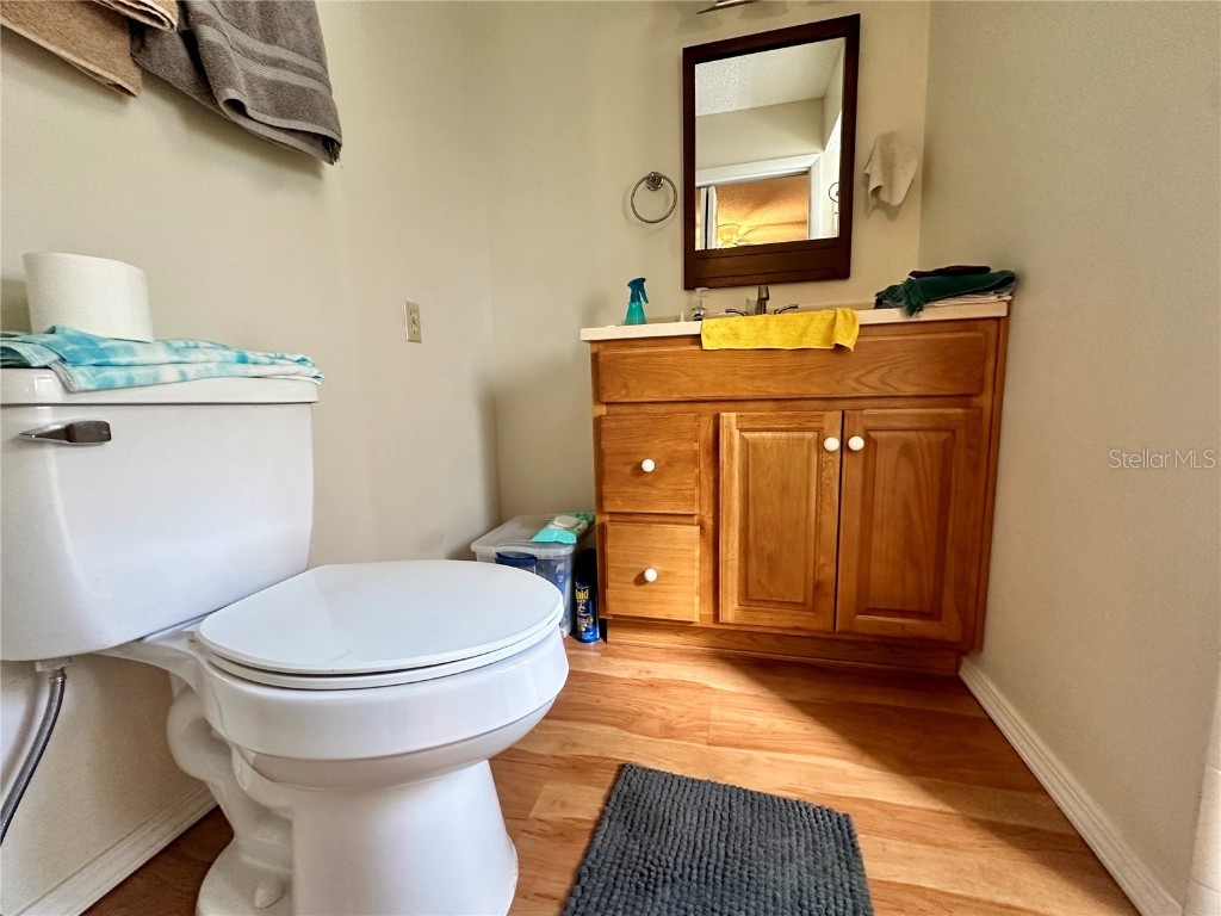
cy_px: 458
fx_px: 494
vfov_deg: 85.7
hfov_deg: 102.1
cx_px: 610
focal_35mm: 14
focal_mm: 2.22
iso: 400
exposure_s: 1/60
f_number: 2.2
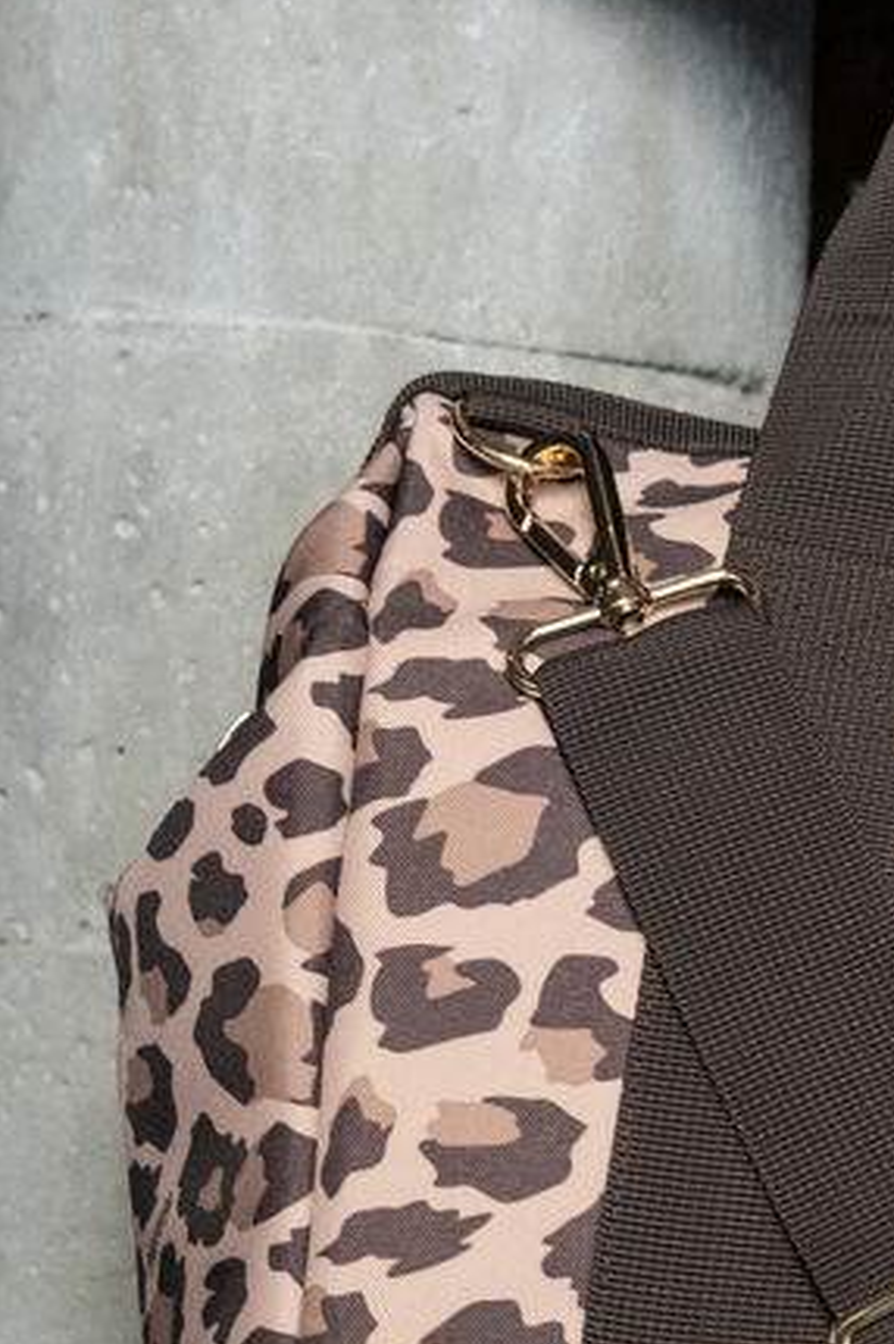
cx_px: 1358
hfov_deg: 9.0
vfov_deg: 13.8
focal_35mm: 149
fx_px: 5559
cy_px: 810
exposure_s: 1/125
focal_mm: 40
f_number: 4.5
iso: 1600
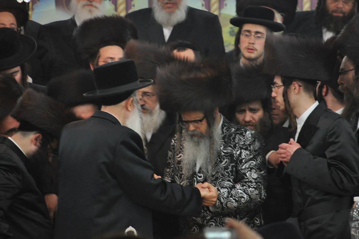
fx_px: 3286
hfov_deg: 6.3
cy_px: 120
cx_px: 180
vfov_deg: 4.2
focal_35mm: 330
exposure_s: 1/60
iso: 1250
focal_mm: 220
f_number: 5.6
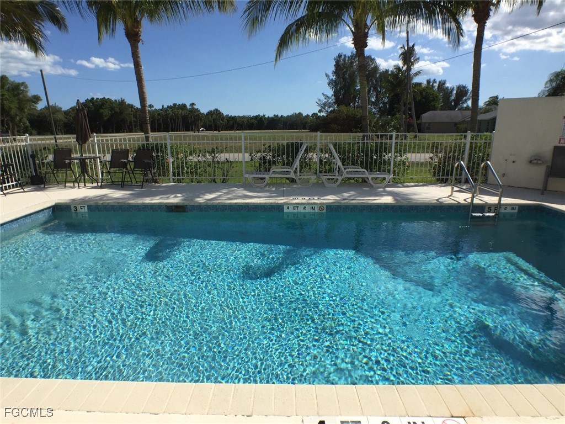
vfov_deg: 48.2
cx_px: 282
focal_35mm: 29
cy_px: 212
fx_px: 473
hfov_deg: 61.7
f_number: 2.2
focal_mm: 4.15
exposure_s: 1/3300
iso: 32
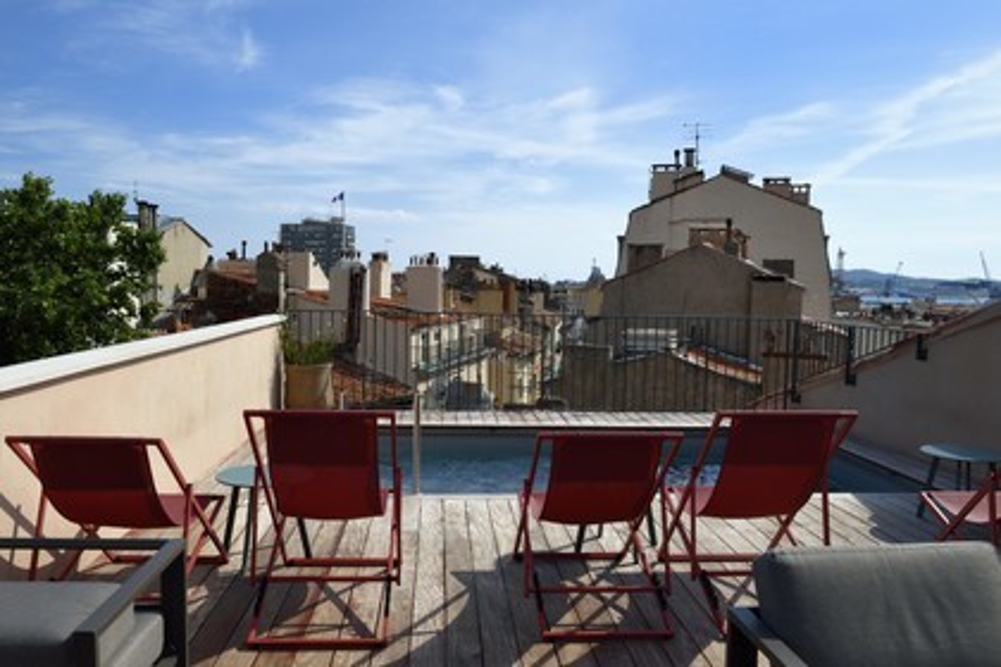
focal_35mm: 29
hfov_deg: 63.7
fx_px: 806
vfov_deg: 45.0
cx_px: 500
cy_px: 334
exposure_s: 1/200
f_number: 16
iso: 200
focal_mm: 29
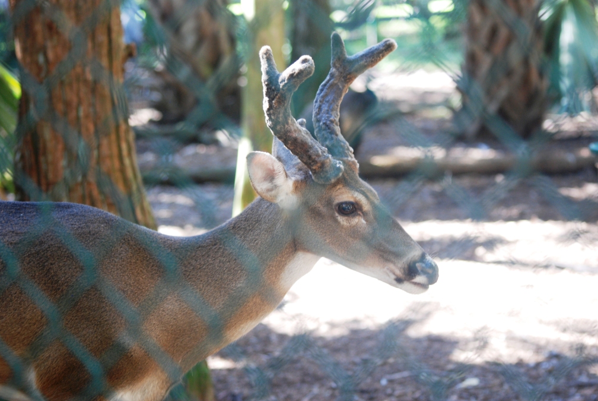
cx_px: 301
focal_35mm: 131
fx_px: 2179
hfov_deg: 15.6
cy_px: 202
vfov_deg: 10.5
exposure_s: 1/30
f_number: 4
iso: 400
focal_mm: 86
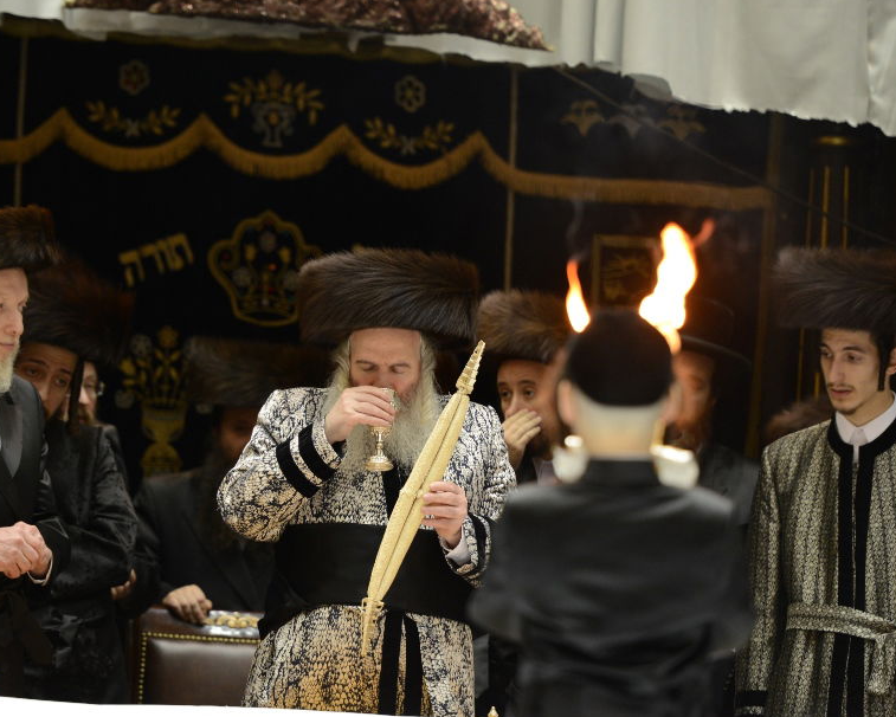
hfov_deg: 8.2
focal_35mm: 235
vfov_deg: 6.6
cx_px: 420
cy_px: 380
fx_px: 6233
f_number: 2.8
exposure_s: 1/80
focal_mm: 185
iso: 1250
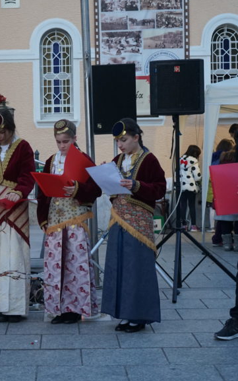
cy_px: 186
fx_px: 788
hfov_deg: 16.8
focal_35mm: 76
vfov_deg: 27.1
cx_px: 6
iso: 1600
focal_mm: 42
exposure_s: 1/160
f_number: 4.5
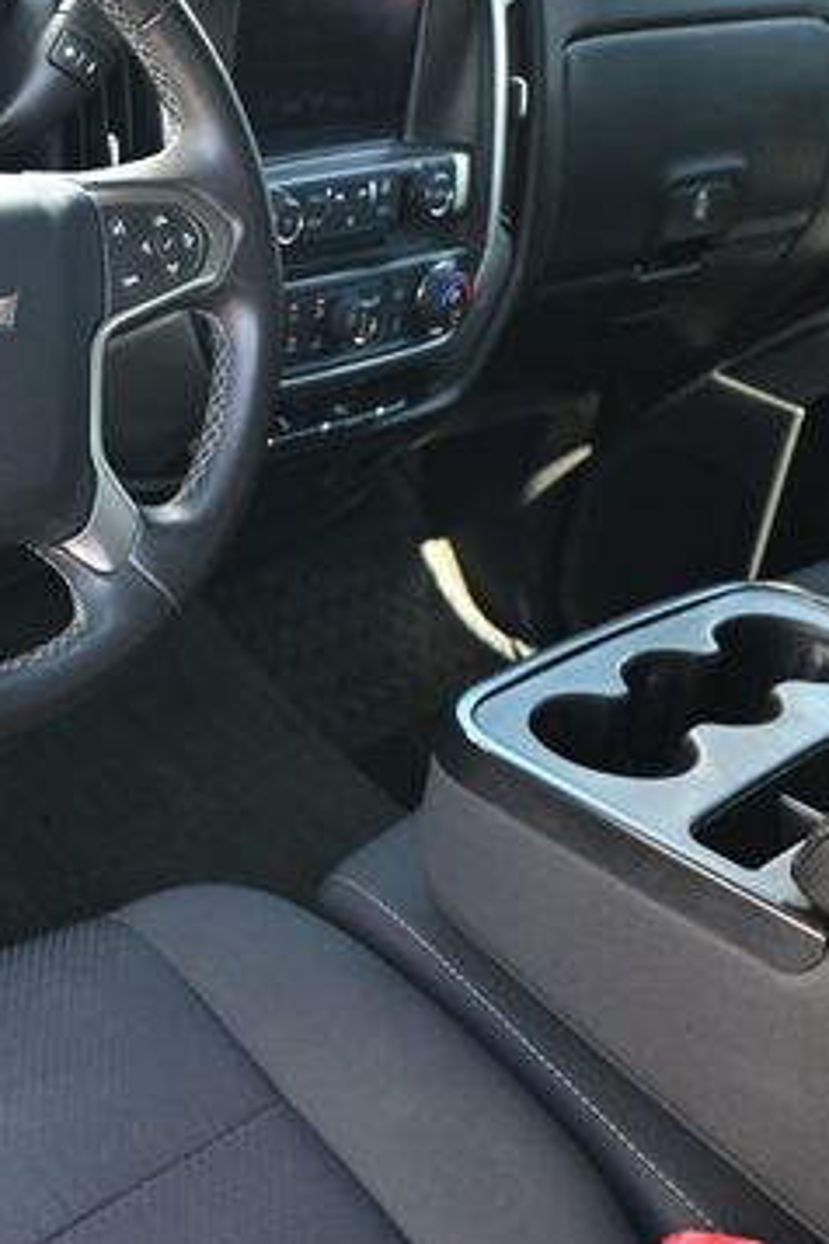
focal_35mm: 52
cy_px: 526
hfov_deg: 24.0
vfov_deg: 37.8
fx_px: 1812
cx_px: -94
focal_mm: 19.5
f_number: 3.8
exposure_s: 1/125
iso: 560
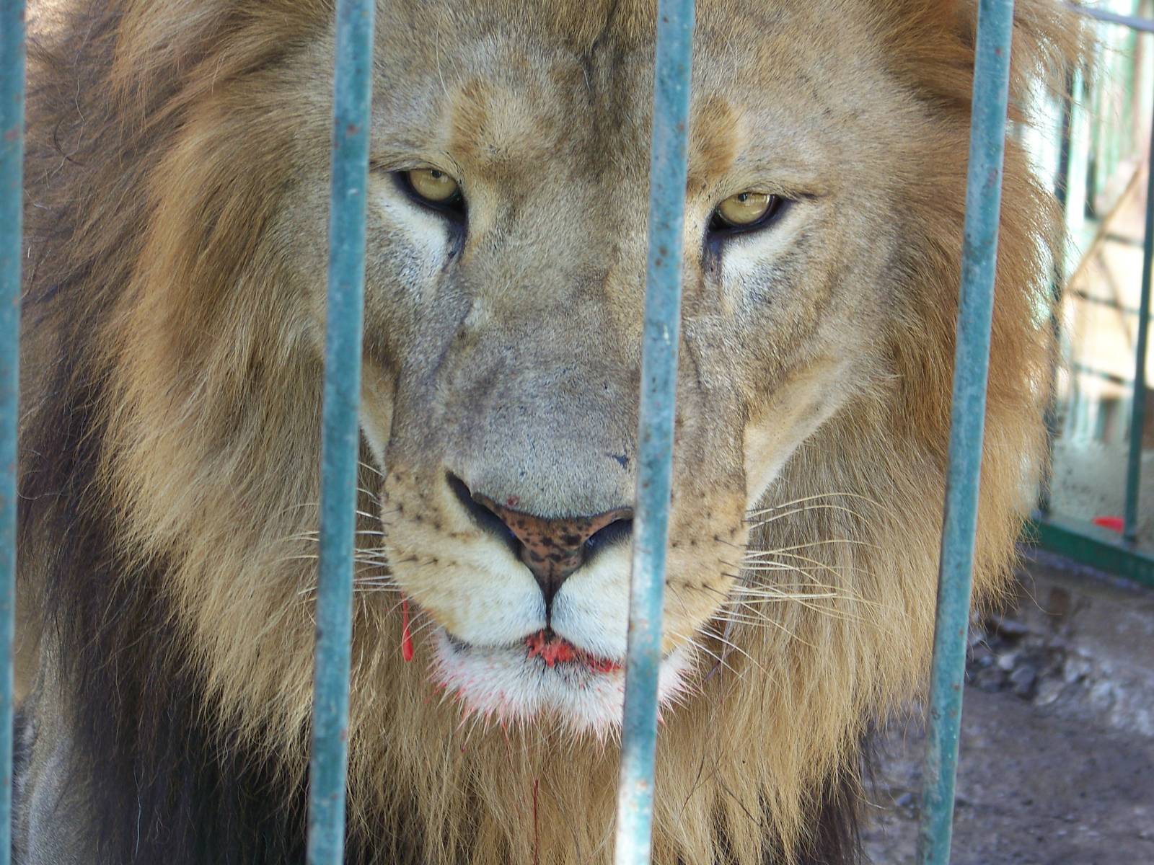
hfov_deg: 13.3
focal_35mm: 148
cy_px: 432
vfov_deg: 10.0
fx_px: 4934
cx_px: 577
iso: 64
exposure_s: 1/40
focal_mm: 24
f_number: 3.2
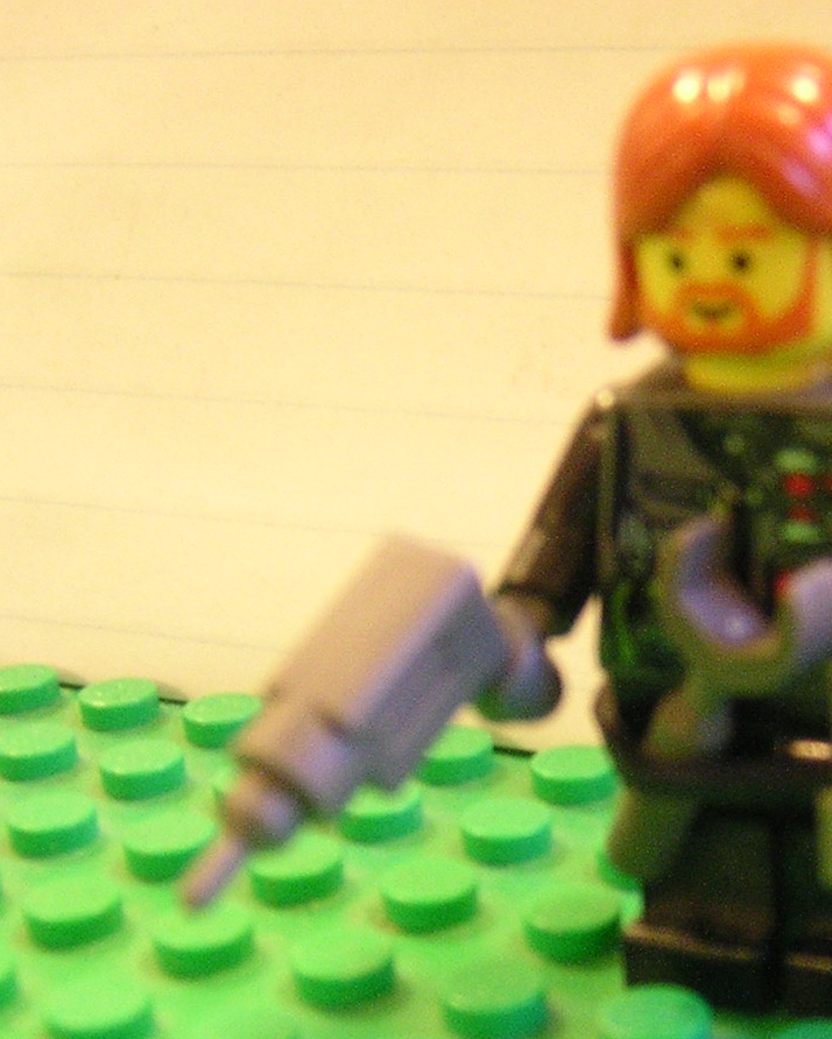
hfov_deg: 23.7
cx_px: 719
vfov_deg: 29.8
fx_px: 1938
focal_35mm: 63
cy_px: 676
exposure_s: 1/1.8
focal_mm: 4.7
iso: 400
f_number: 2.6
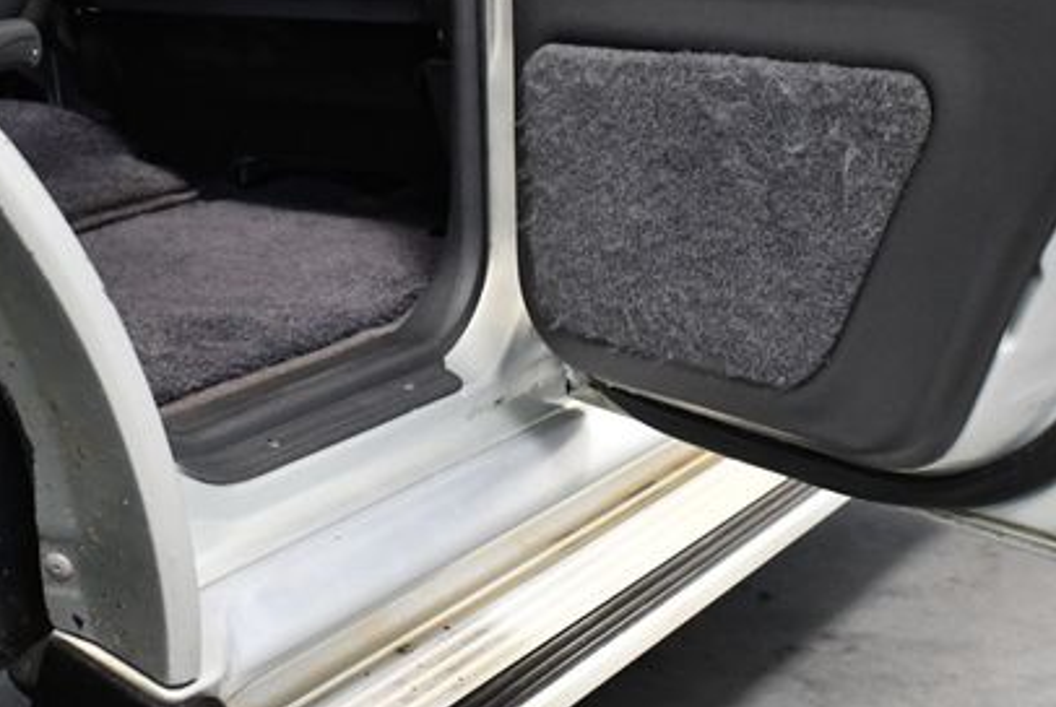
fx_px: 1851
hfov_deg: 31.8
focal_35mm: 63
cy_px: 374
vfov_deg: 21.6
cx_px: 434
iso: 3200
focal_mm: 20
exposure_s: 1/125
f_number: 3.8
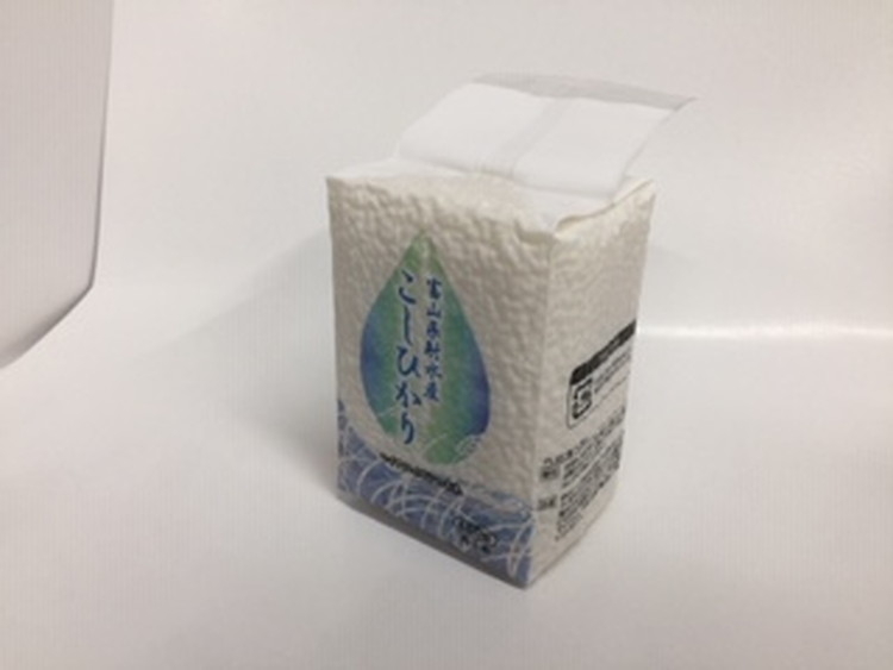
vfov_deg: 48.3
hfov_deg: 61.6
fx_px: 748
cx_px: 446
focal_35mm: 29
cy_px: 335
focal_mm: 4.15
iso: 32
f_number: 2.2
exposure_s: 1/40
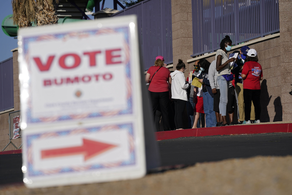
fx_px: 1468
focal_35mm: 181
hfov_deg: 11.4
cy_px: 98
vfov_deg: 7.6
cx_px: 146
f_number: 5.6
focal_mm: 181
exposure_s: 1/3200
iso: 200
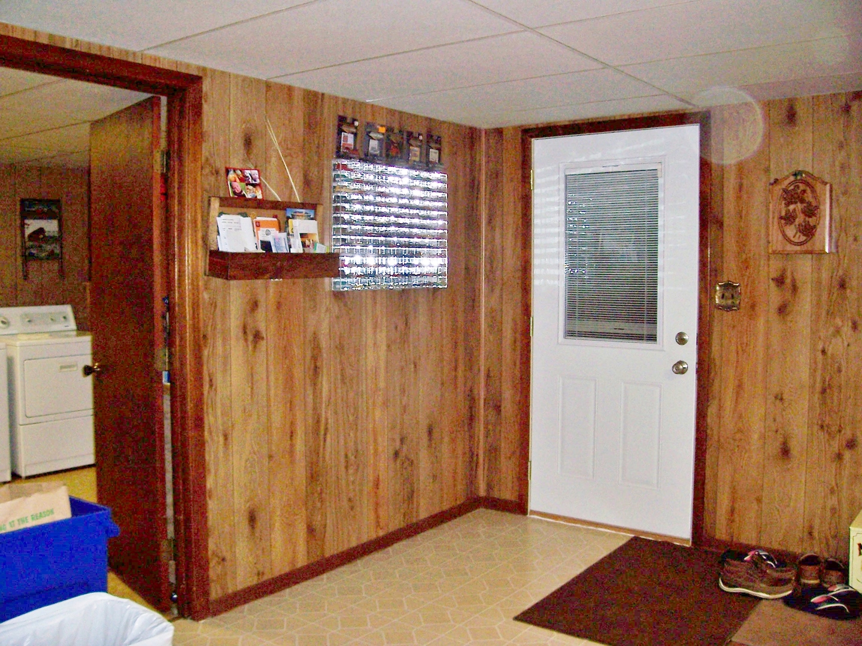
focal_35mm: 34
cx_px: 431
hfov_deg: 54.0
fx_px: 847
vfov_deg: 41.8
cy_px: 323
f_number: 2.7
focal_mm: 5.6
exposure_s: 1/60
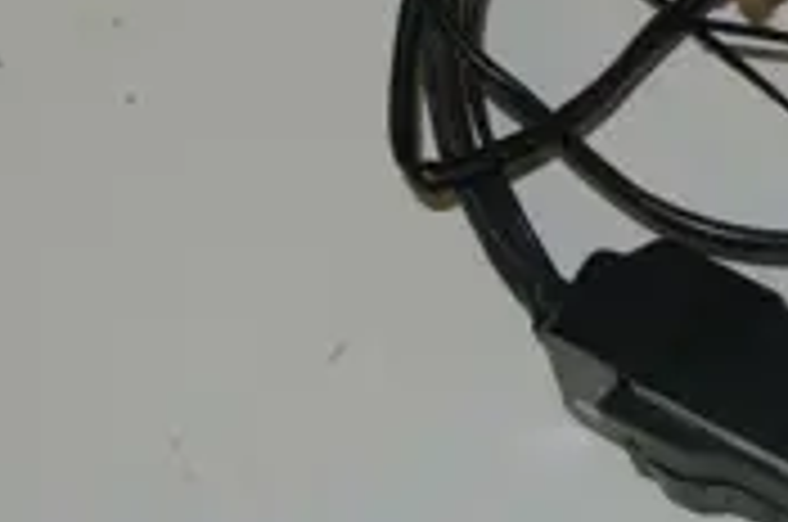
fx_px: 3976
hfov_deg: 11.1
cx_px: 964
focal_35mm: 182
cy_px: -94
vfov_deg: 7.5
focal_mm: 21.9
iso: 200
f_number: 5
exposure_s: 1/60
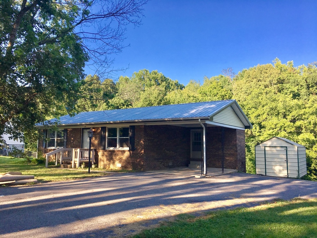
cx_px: 158
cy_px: 119
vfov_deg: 48.2
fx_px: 266
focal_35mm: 29
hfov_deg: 61.7
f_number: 2.2
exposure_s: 1/699
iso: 25
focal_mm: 4.15
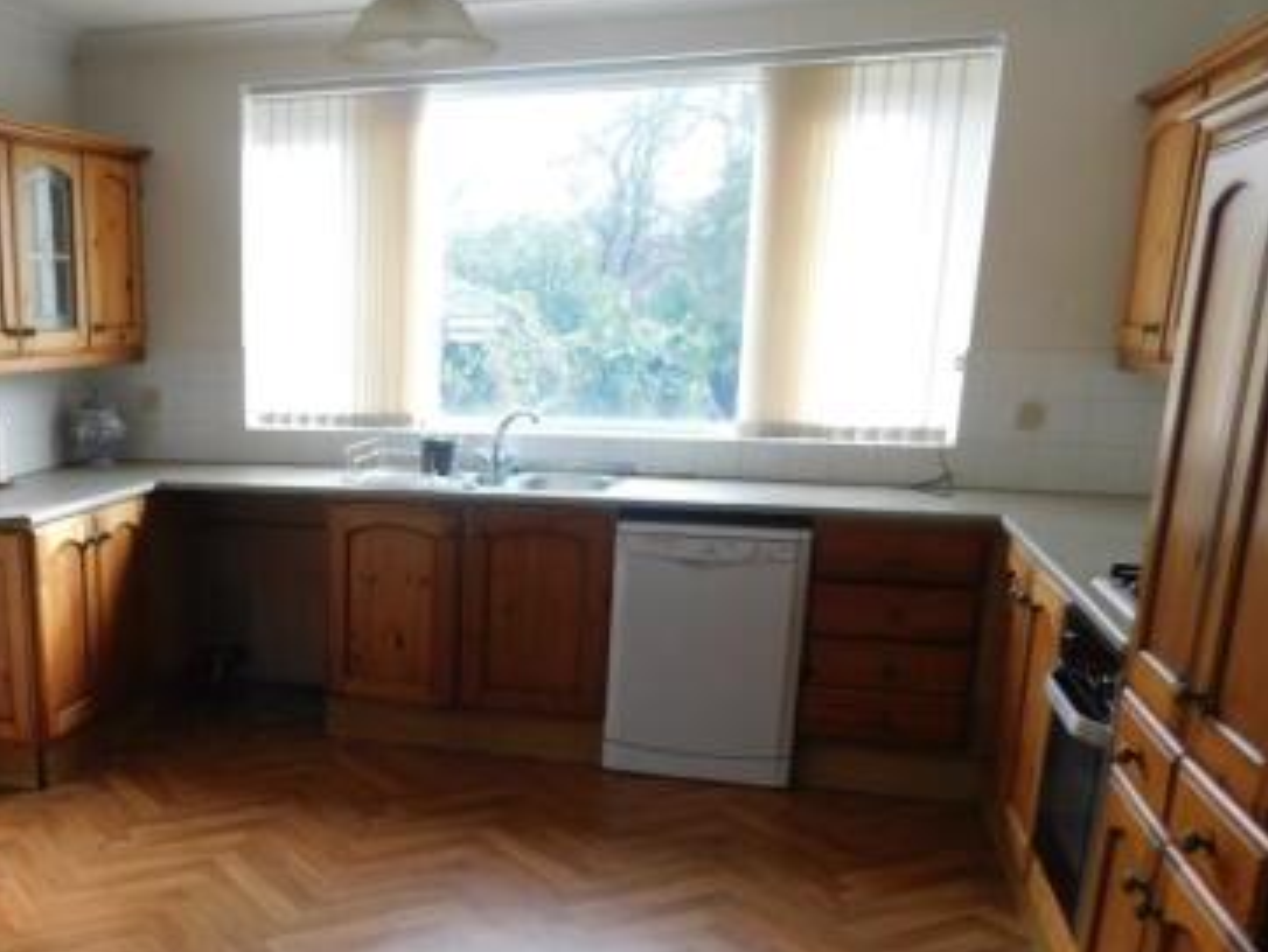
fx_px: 1356
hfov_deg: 47.3
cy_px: 663
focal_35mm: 37
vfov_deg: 38.1
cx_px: 250
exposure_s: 1/60
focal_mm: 4
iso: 125
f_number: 3
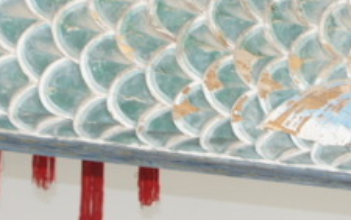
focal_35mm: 125
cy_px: 105
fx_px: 1195
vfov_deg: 10.5
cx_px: 248
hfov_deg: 16.7
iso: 200
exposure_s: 1/60
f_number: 5
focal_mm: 23
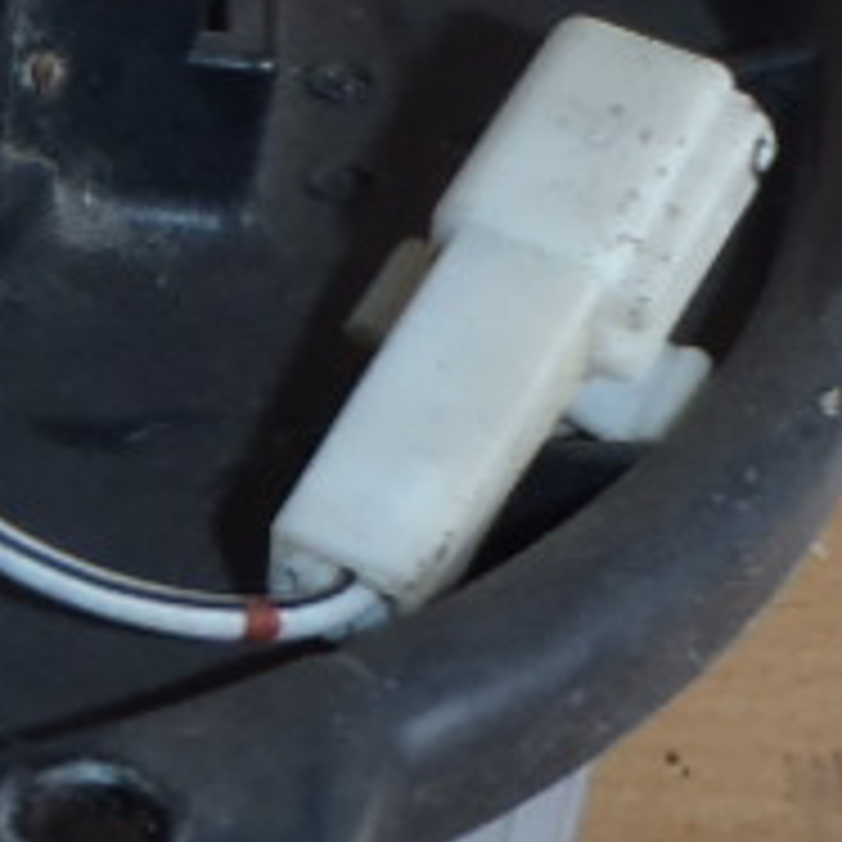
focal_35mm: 169
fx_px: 4651
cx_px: -464
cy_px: 747
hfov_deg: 10.0
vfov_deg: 10.3
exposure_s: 1/30
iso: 100
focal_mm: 5
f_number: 3.9
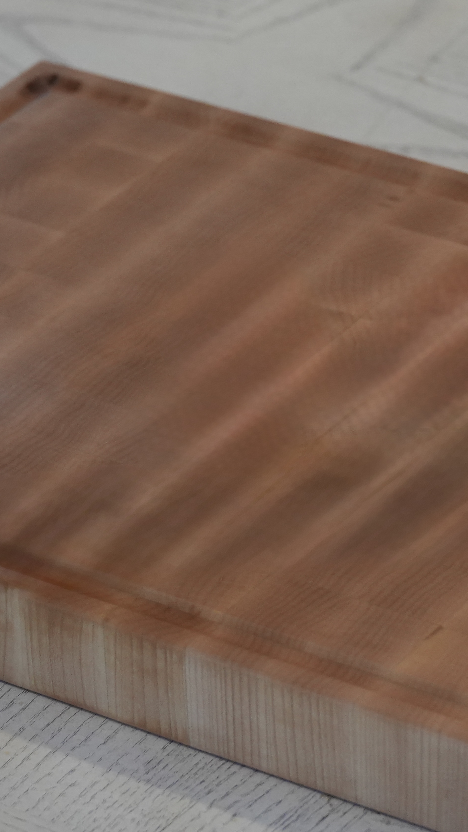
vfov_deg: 11.5
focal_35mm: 188
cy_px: 409
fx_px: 4145
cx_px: 364
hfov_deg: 6.5
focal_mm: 65
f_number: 4
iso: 1250
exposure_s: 1/160
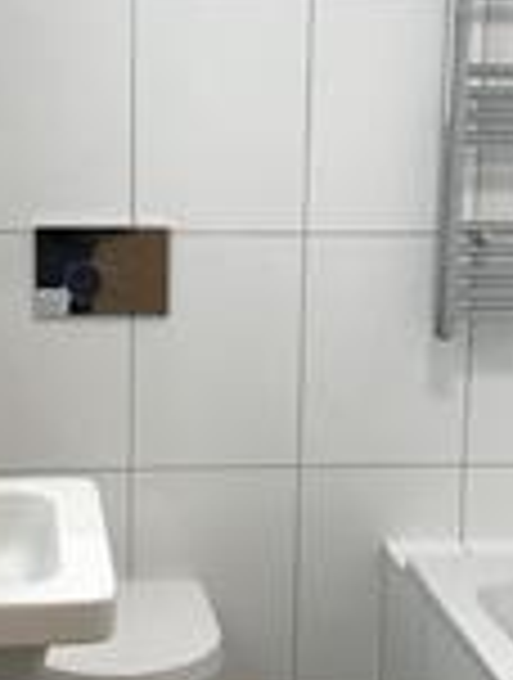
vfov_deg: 26.3
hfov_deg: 20.0
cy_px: 347
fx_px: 1456
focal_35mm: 74
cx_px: 216
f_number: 1.8
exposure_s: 1/33
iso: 32
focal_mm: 3.99
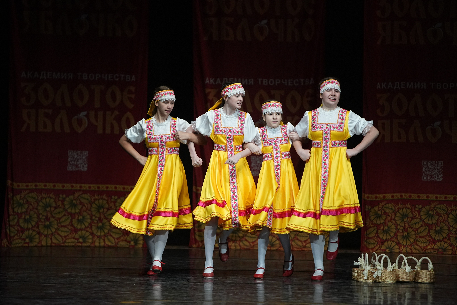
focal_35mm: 200
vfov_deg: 6.9
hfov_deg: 10.3
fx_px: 2539
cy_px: 152
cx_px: 228
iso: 4000
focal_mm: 200
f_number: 2.8
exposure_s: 1/500
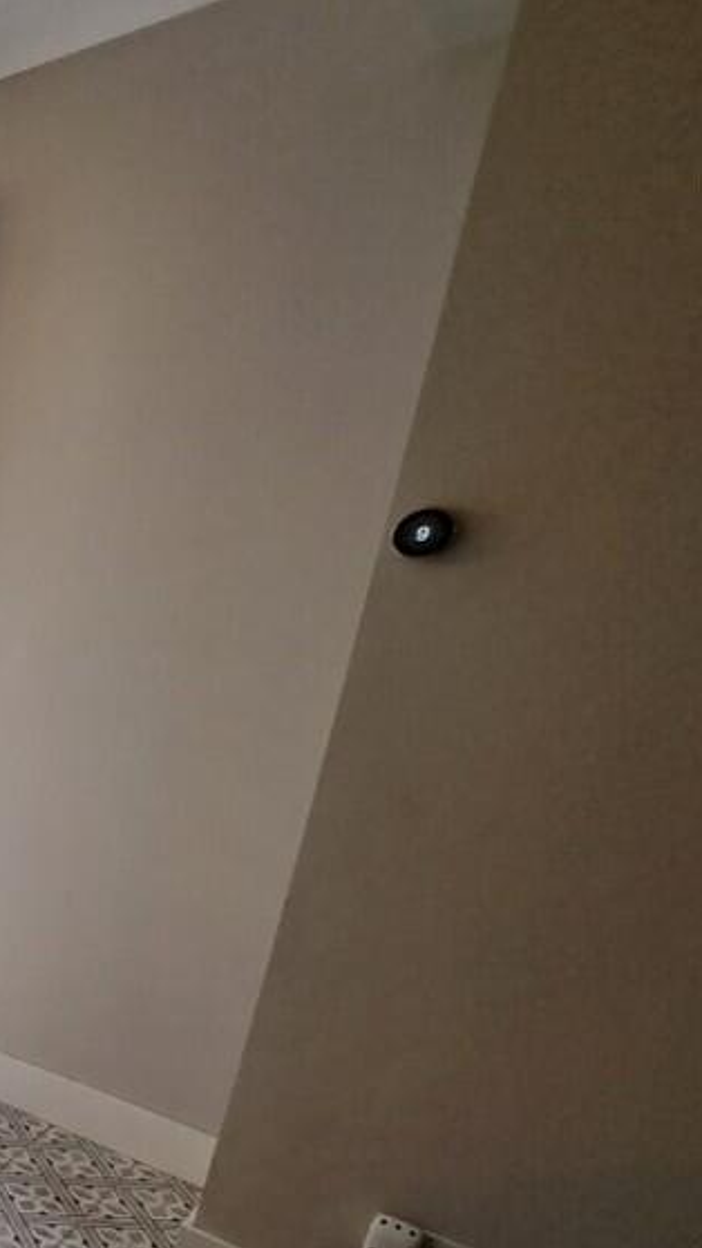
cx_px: -438
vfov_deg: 69.4
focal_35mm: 26
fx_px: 860
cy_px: 854
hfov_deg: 26.0
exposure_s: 1/50
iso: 80
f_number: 2.2
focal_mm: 1.74
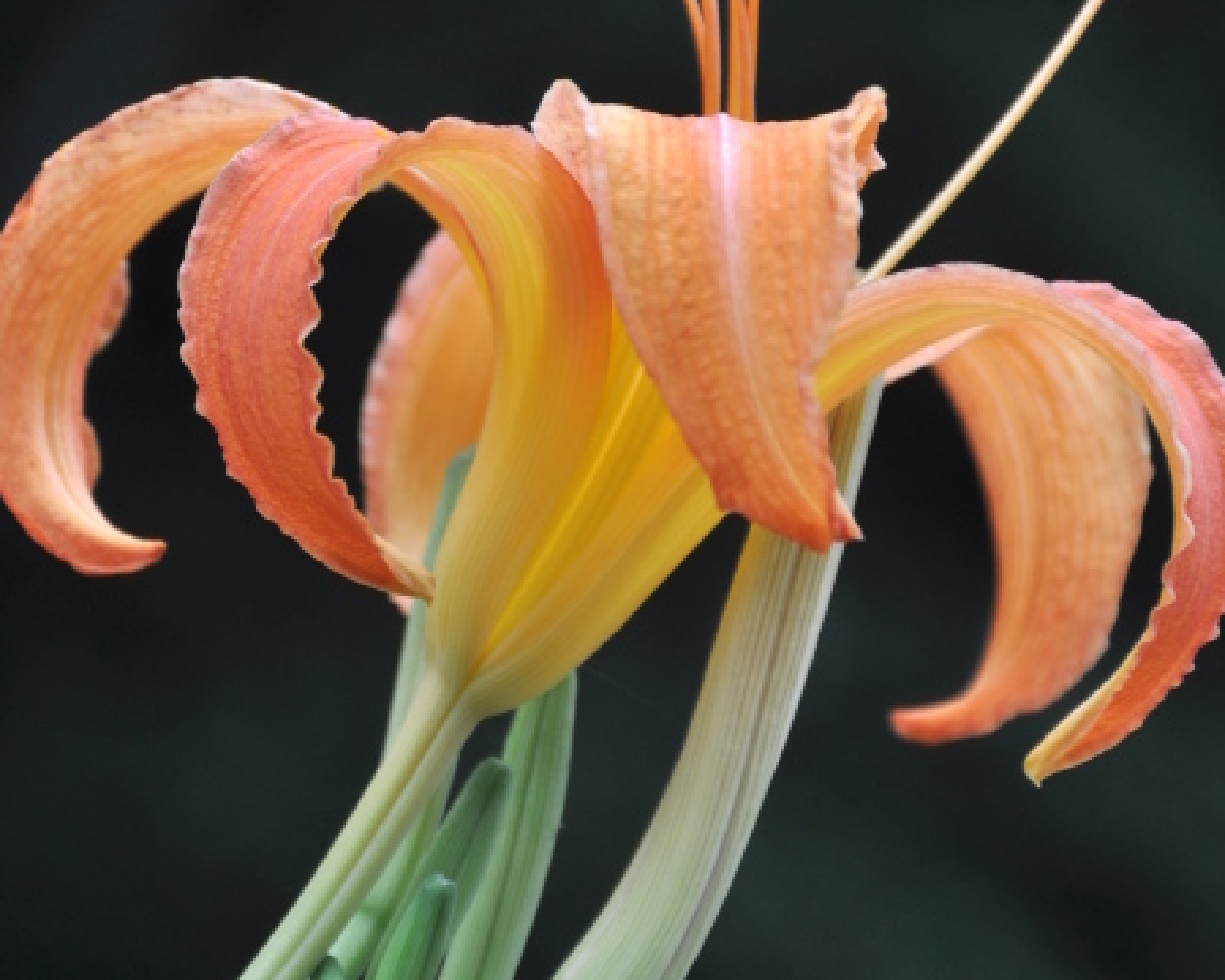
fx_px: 10442
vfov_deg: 5.4
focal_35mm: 288
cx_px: 618
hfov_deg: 6.7
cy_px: 397
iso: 200
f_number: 5.6
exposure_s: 1/160
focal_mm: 90
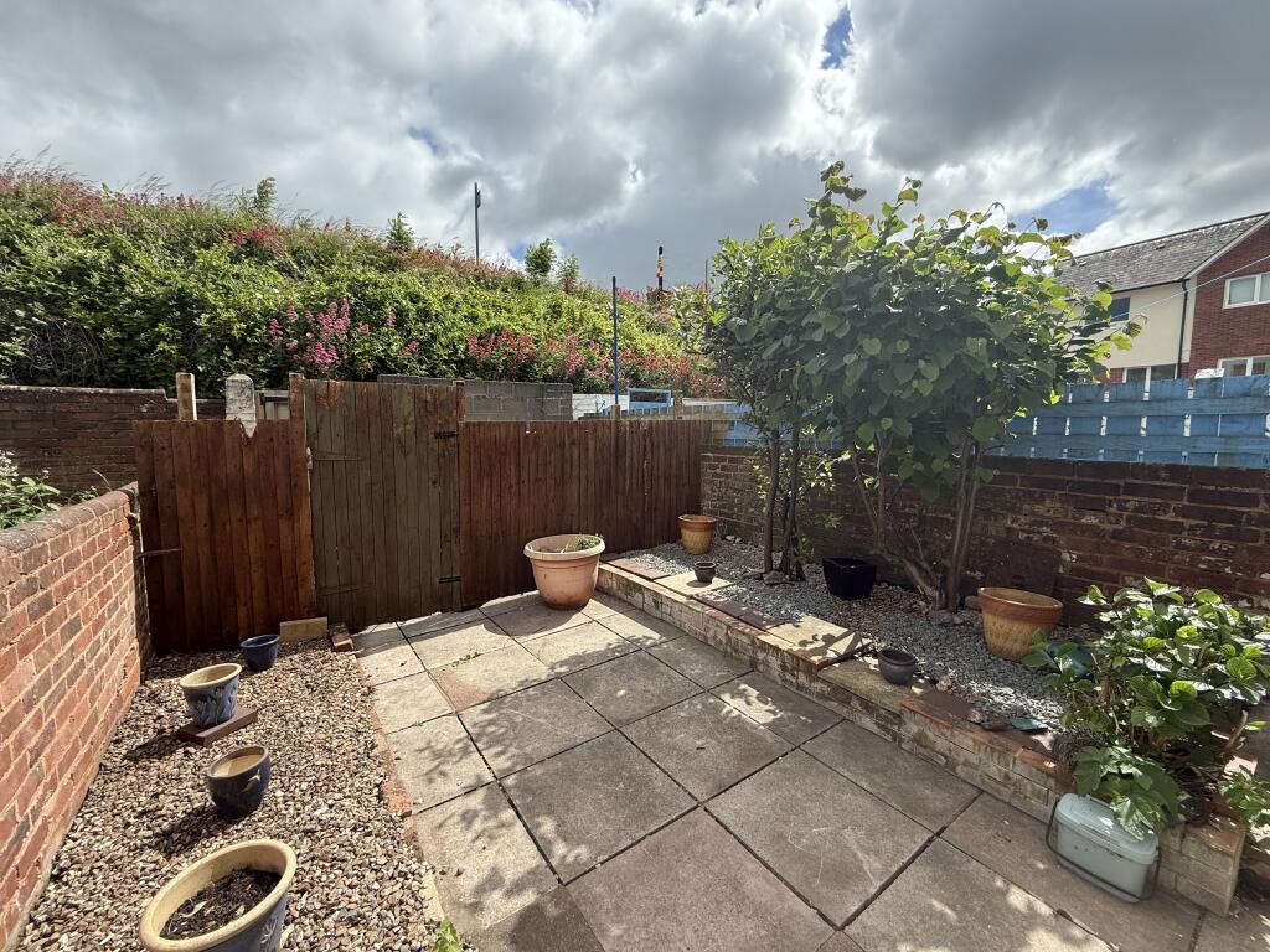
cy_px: 476
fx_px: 514
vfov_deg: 85.7
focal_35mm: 14
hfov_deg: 102.1
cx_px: 635
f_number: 2.2
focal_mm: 2.22
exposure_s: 1/1431
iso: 64
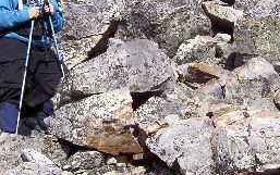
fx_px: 725
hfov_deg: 21.8
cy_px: 49
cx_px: 174
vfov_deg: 13.7
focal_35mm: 95
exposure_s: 1/640
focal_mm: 6
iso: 80
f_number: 4.8
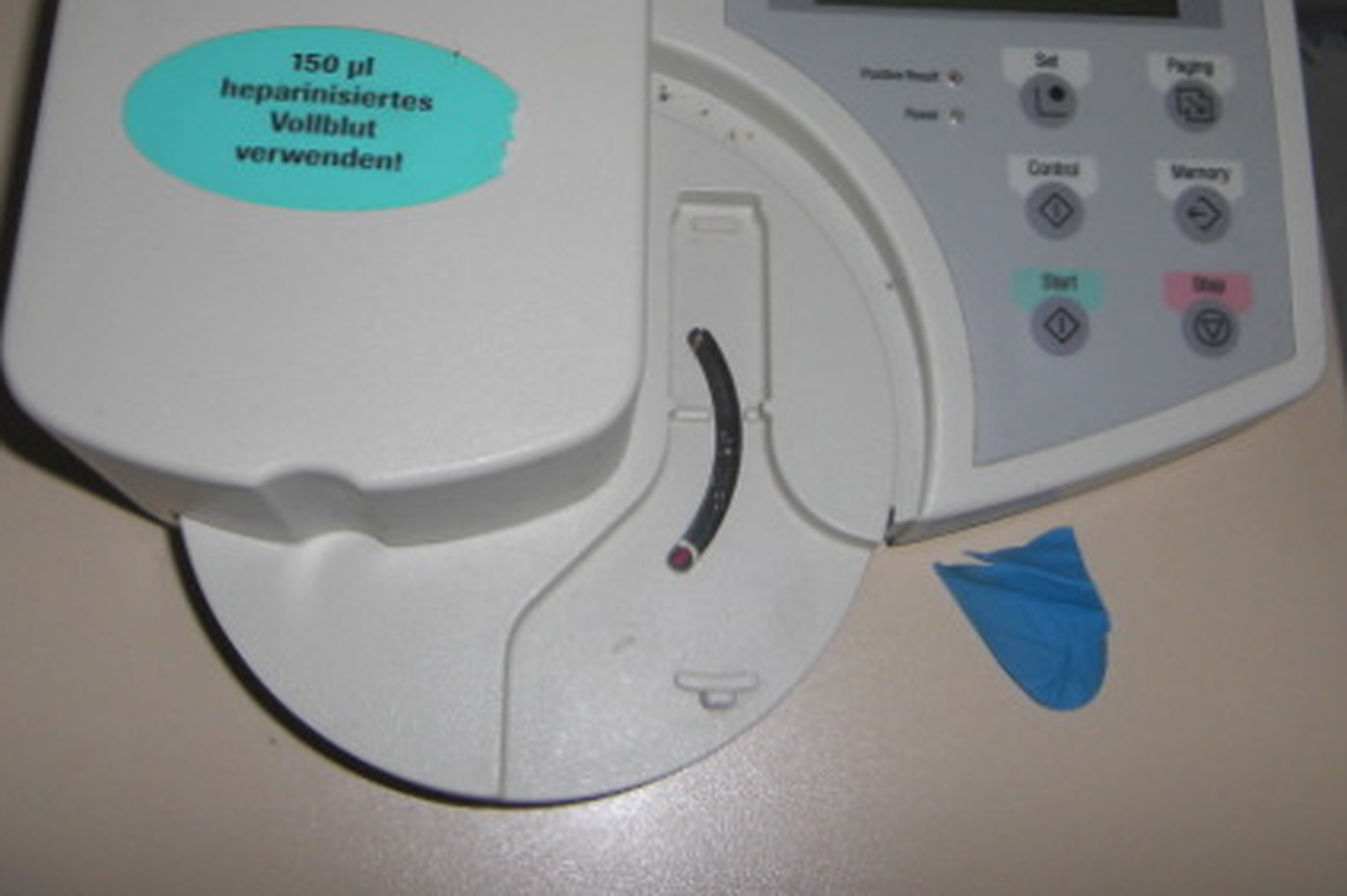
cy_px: 200
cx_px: 718
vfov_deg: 29.9
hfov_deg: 44.5
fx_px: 1645
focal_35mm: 44
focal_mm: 4.9
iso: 100
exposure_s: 1/60
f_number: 2.6
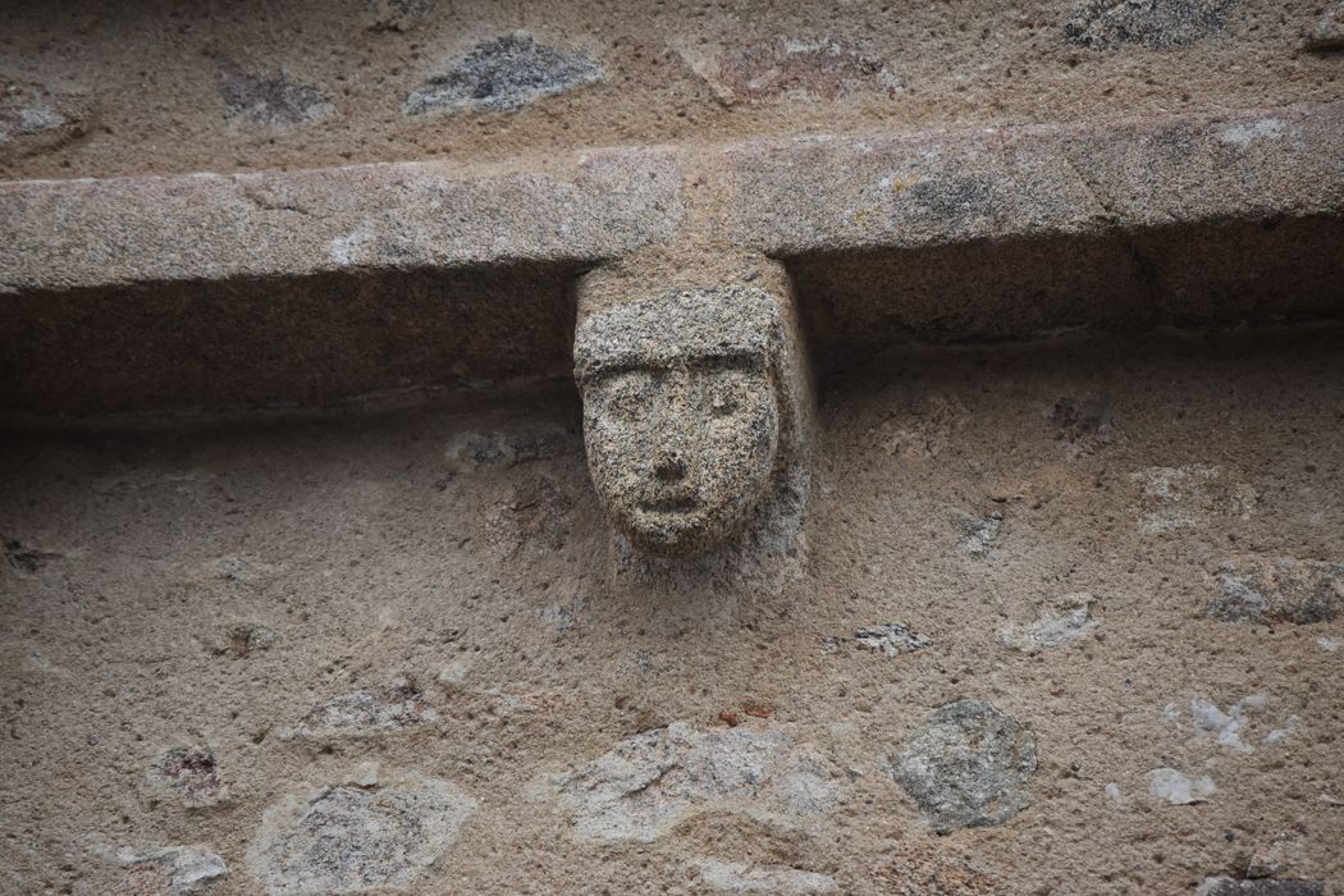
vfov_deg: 5.0
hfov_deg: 7.4
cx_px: 672
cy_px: 448
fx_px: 10359
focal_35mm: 278
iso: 640
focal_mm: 185
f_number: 5.6
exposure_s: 1/1000
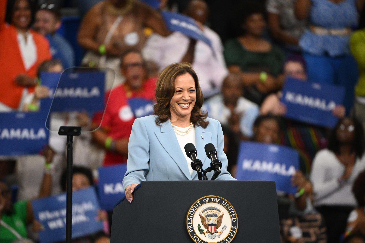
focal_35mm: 400
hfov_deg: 5.2
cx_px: 182
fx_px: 4055
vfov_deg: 3.4
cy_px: 122
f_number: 4
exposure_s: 1/500
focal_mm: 400
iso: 4000
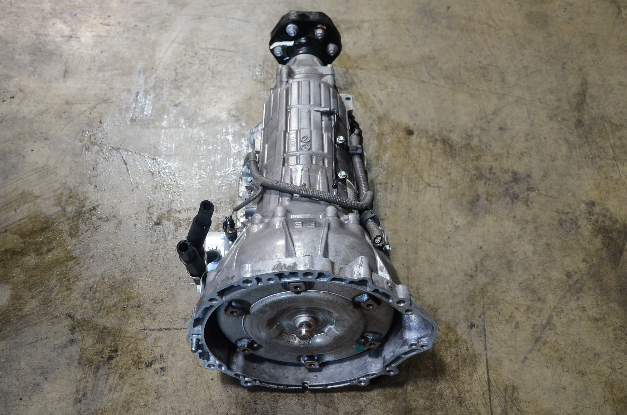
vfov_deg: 28.0
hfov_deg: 41.2
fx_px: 834
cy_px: 208
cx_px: 314
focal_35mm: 48
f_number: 5
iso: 2500
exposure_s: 1/100
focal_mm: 32
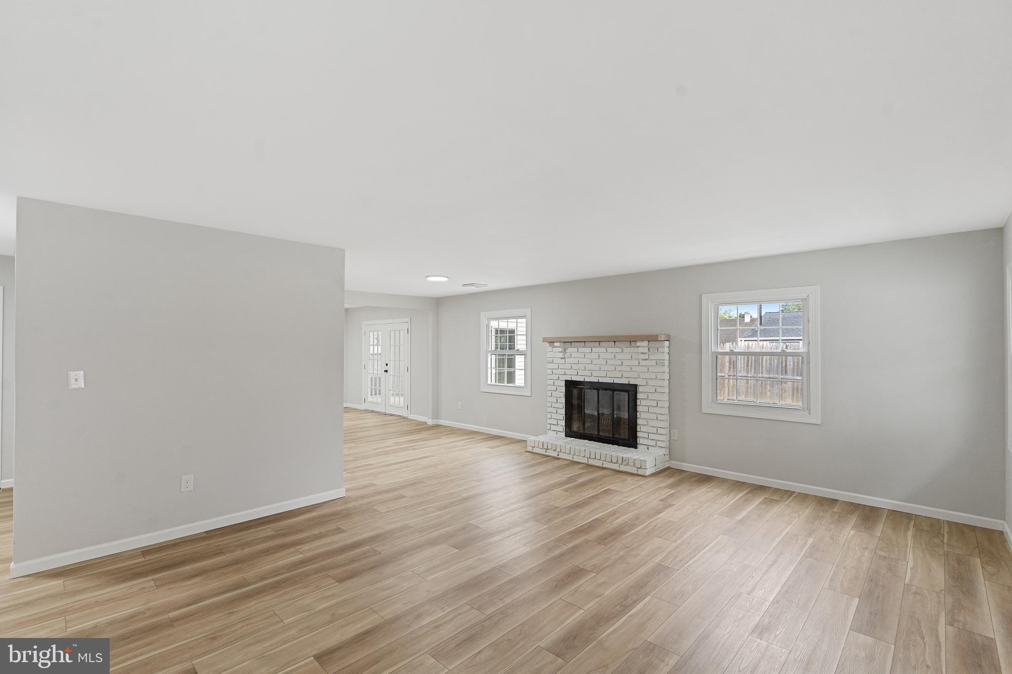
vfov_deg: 73.7
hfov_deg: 96.7
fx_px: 450
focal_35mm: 16
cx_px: 506
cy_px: 337
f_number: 8
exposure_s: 1/20
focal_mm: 16
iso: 1600
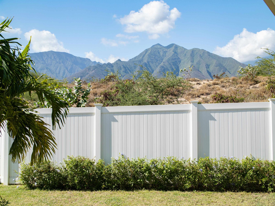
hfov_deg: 42.9
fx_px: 350
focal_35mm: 44
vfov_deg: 32.9
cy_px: 103
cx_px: 138
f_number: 5.6
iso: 400
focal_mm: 22
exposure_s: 1/640
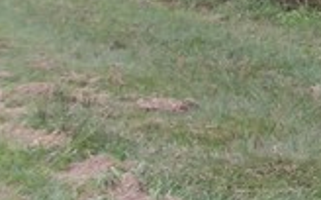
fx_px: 1214
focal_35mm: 139
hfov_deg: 12.6
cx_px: 701
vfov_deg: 9.1
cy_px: -135
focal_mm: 4
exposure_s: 1/200
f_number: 2.7
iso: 80
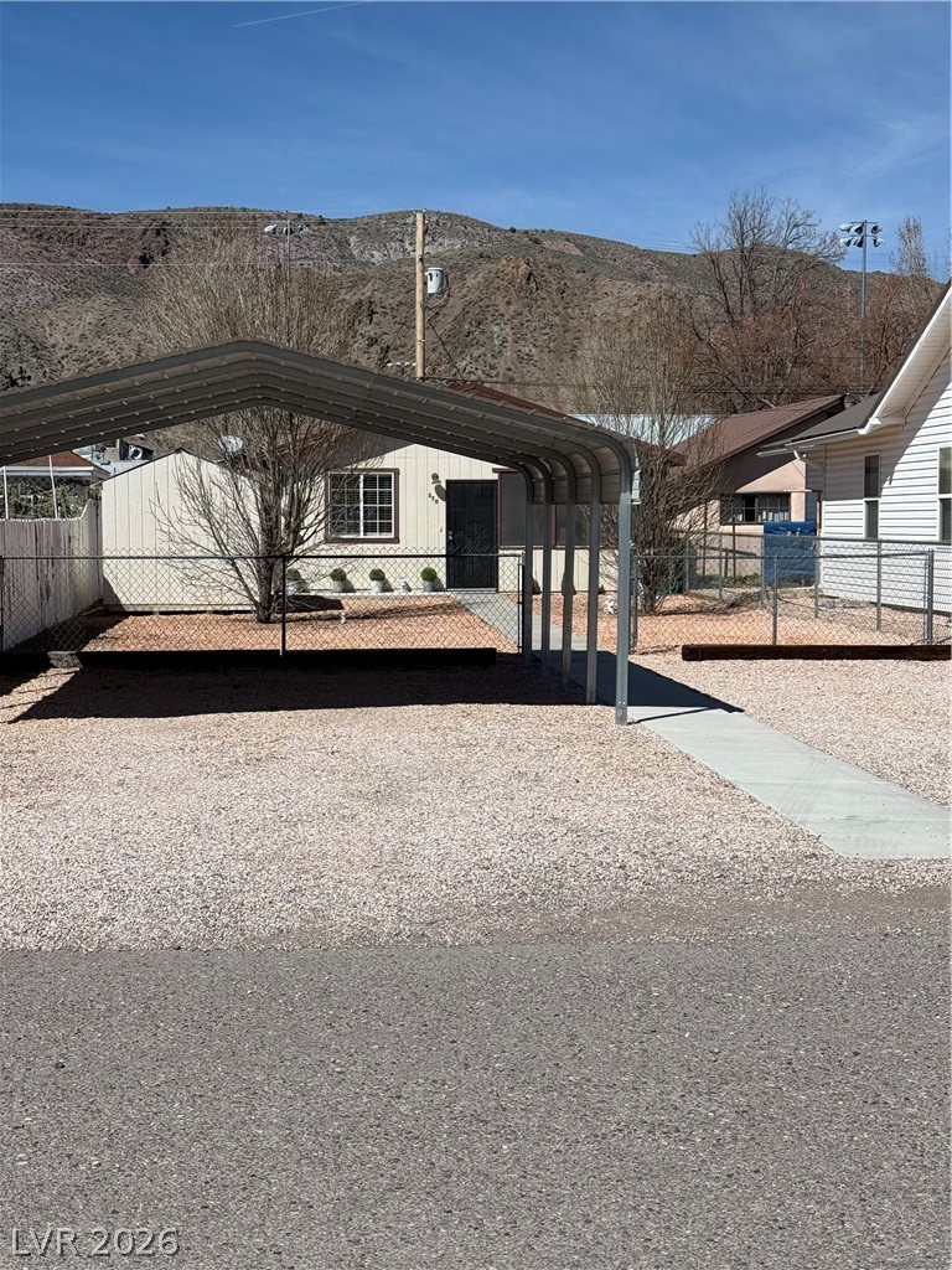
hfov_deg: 30.3
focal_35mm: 48
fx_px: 1760
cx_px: 476
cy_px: 635
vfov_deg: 39.7
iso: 80
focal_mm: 6.76
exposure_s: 1/11364
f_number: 1.78
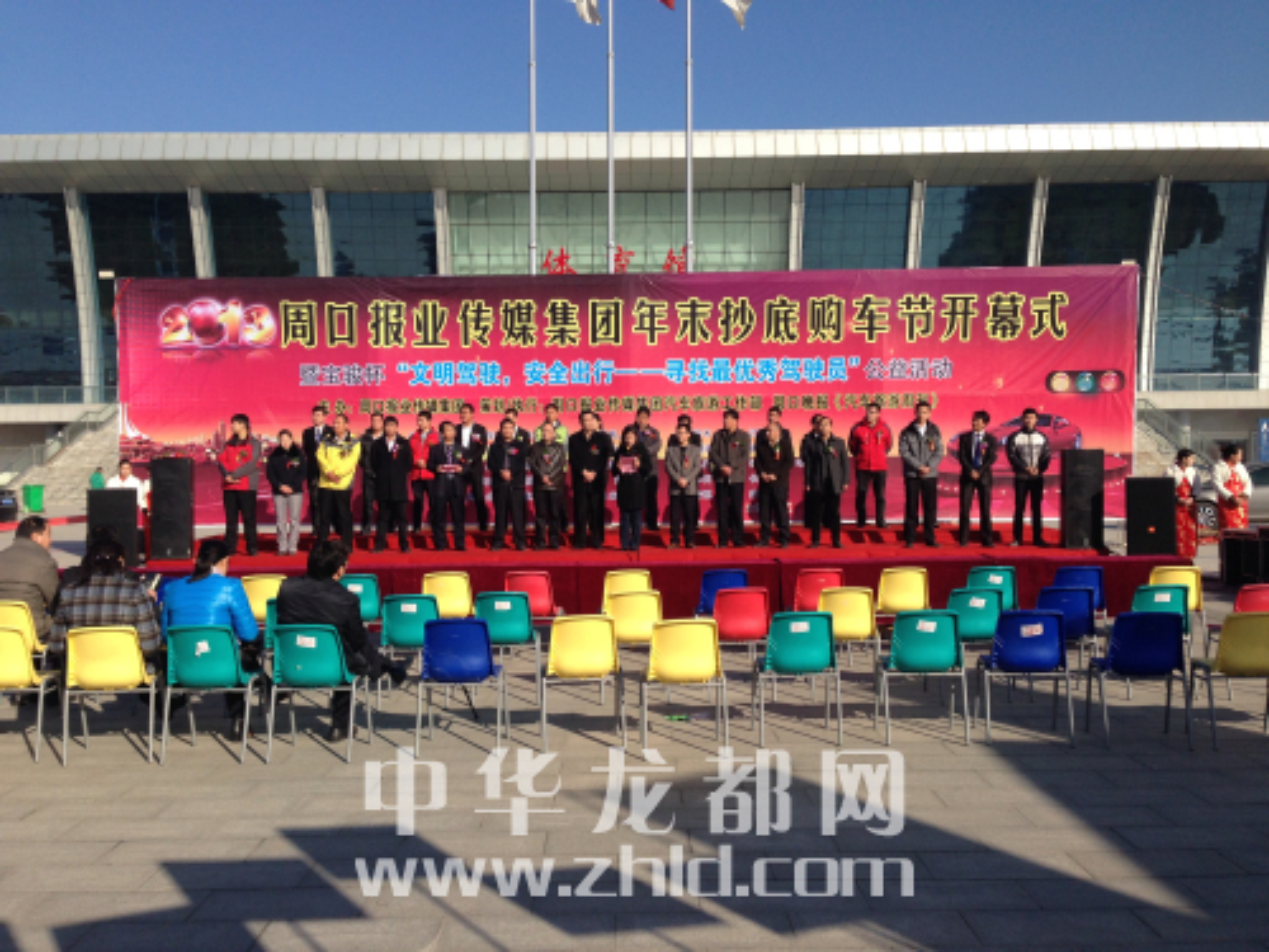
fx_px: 1210
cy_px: 476
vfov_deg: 42.9
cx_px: 634
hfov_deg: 55.4
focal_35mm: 33
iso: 50
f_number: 2.4
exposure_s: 1/1808
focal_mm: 4.12
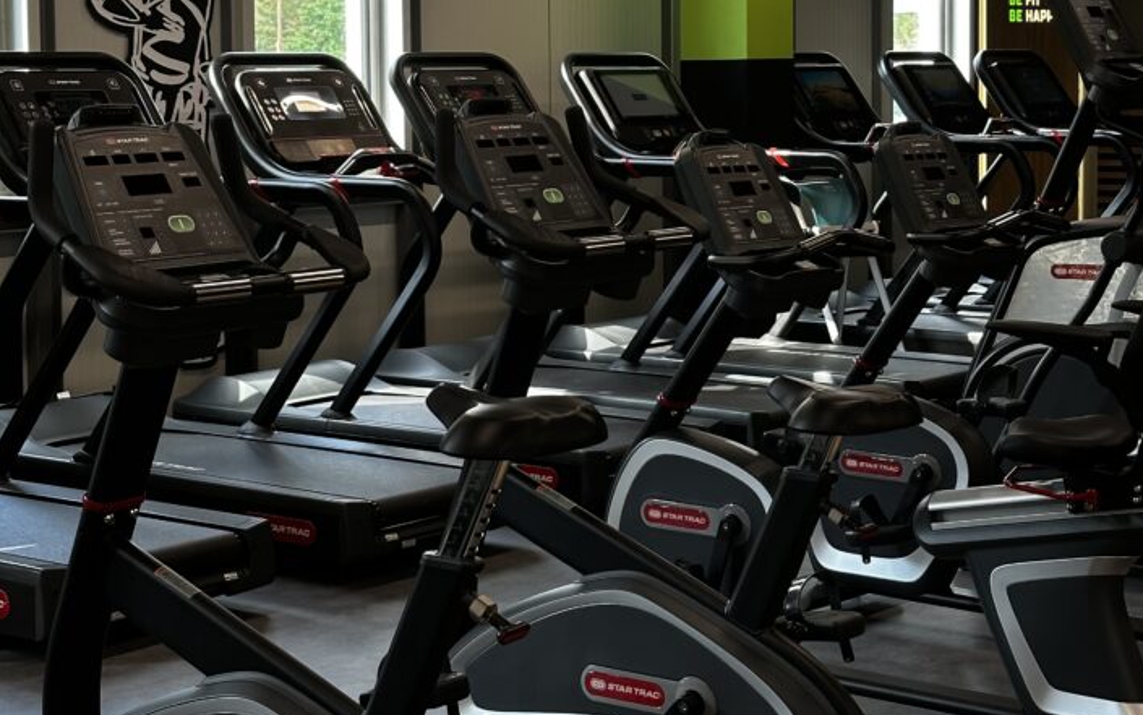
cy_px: 213
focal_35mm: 77
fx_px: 2399
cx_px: 595
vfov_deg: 16.9
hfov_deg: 26.8
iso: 125
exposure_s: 1/100
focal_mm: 6.86
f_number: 1.78
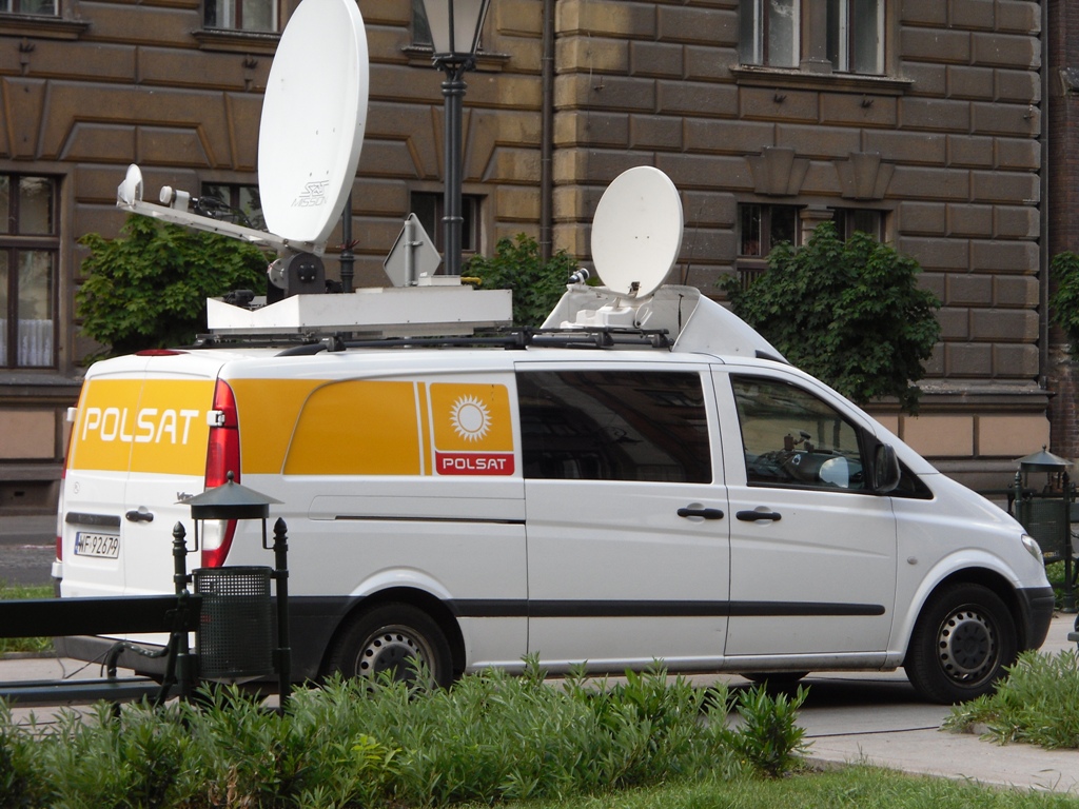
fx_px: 3678
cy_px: 404
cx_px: 540
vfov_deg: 12.6
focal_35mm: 118
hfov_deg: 16.7
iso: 100
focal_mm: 21.06
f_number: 5.8
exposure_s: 1/90
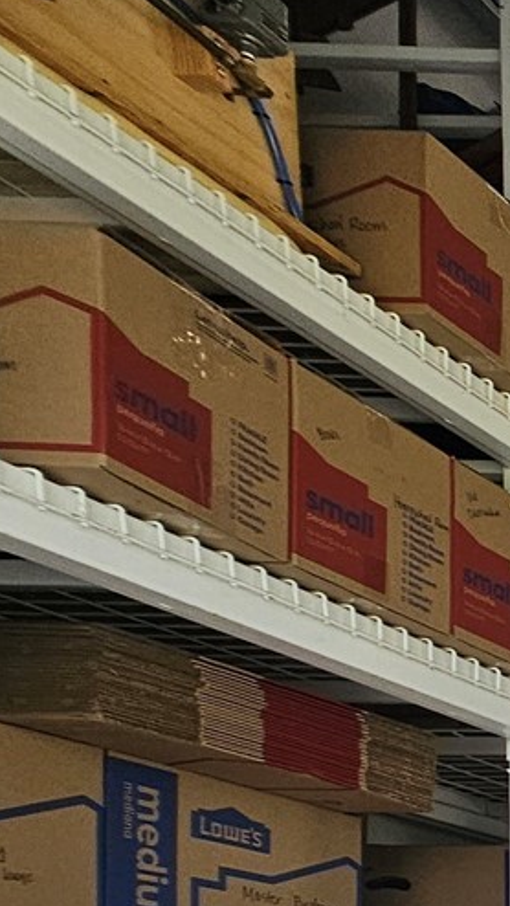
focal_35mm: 55
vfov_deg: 31.1
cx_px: 1668
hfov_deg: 10.4
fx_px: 1322
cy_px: 1119
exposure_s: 1/141
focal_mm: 2.2
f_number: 2.2
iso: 50
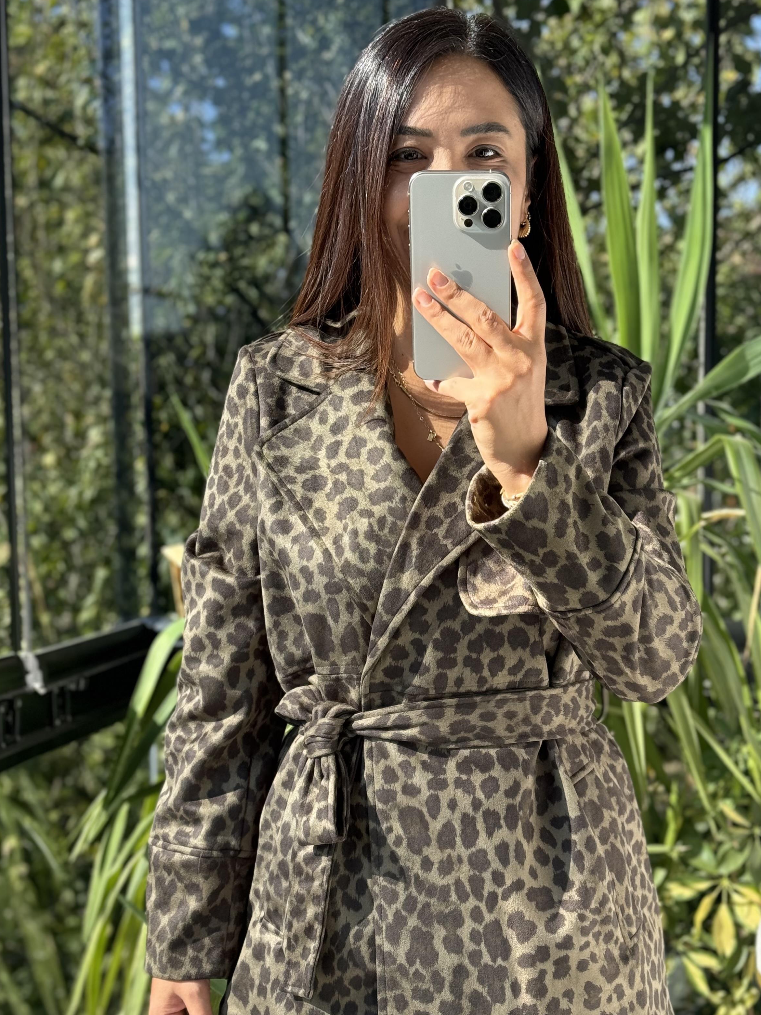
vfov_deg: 31.1
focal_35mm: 62
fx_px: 1818
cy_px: 614
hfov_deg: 23.6
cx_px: 462
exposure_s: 1/731
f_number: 1.78
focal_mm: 6.76
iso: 64
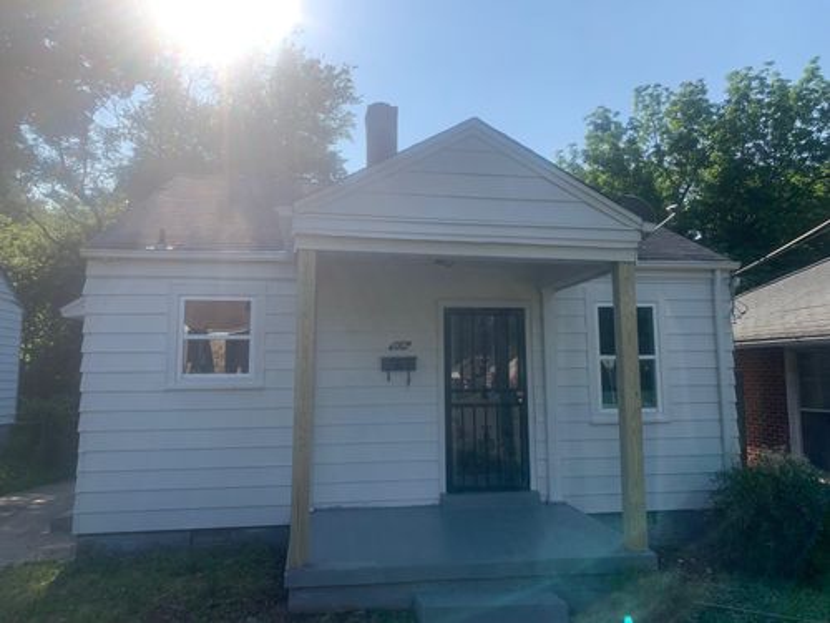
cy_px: 312
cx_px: 415
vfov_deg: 53.1
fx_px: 623
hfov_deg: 67.3
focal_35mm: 26
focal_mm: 4.25
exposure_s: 1/2114
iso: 25
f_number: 1.8
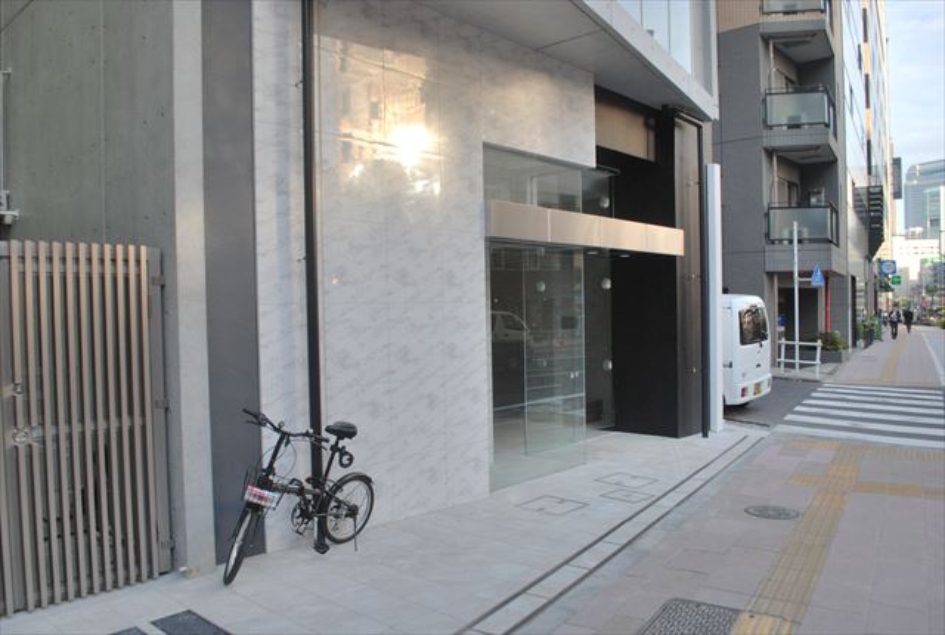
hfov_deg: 67.3
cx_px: 472
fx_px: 710
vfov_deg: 48.2
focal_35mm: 27
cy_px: 318
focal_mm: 18
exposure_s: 1/160
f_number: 5.6
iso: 200
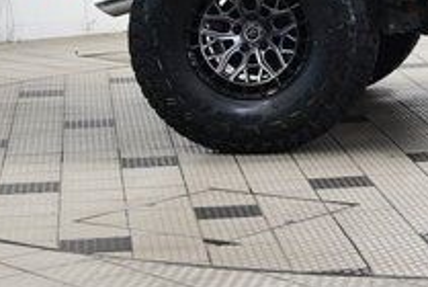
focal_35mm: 156
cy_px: -112
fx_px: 1857
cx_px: 604
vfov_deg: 8.7
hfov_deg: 12.6
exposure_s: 1/60
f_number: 5
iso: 1600
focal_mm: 34
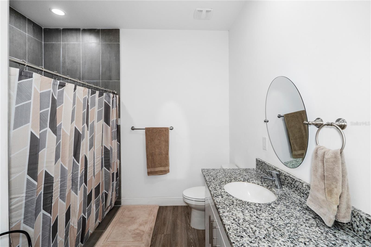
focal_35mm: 16
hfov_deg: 96.7
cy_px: 124
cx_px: 186
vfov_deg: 73.7
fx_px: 165
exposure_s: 1/160
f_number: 4
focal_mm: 16
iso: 640
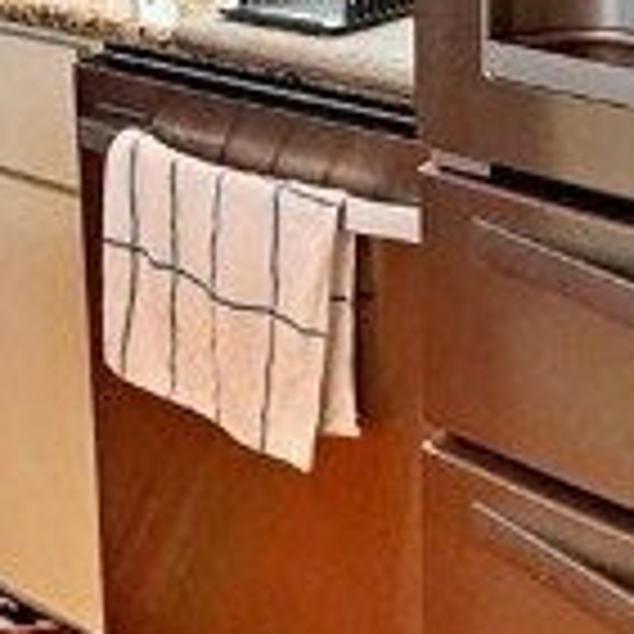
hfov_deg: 19.2
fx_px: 1865
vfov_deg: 18.3
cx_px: 198
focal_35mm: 90
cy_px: -135
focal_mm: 2.22
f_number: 2.2
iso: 200
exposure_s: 1/60
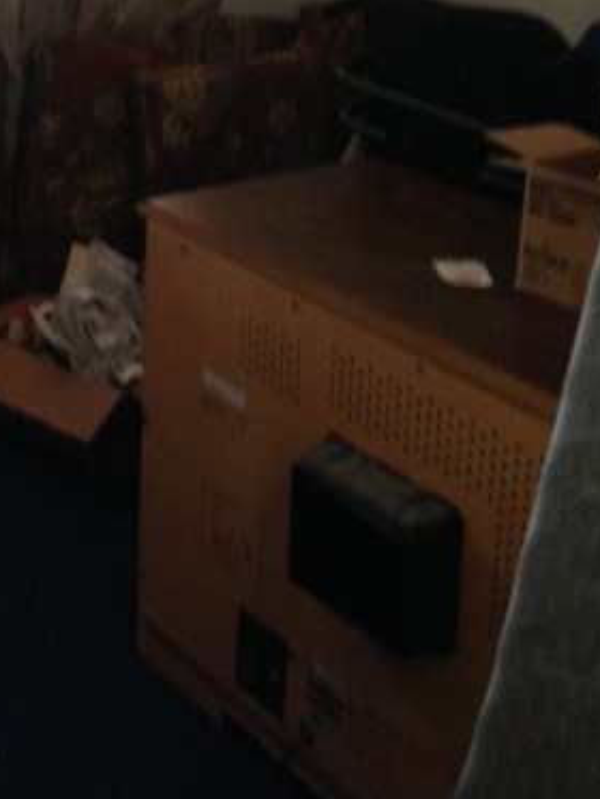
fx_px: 1571
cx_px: 26
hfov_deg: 21.0
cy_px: 99
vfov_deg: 27.6
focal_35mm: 68
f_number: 2.4
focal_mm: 4.12
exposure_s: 1/20
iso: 200
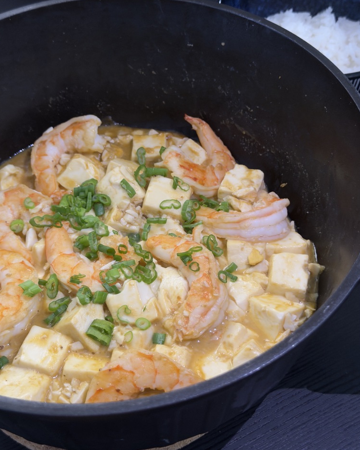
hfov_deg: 29.7
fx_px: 679
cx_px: 177
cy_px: 219
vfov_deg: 36.6
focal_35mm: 51
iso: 250
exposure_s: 1/60
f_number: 1.78
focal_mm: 6.76
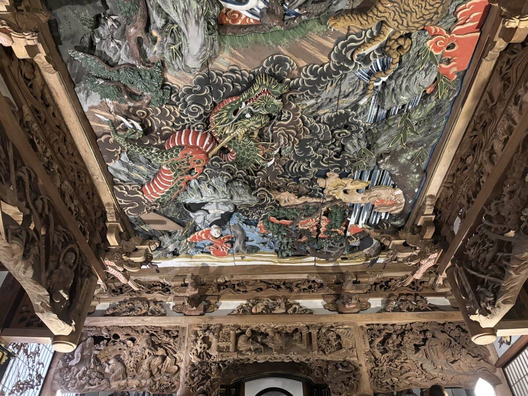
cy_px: 198
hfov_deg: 67.3
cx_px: 264
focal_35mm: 26
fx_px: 397
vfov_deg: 53.1
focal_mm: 5.96
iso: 640
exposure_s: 1/25
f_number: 1.6
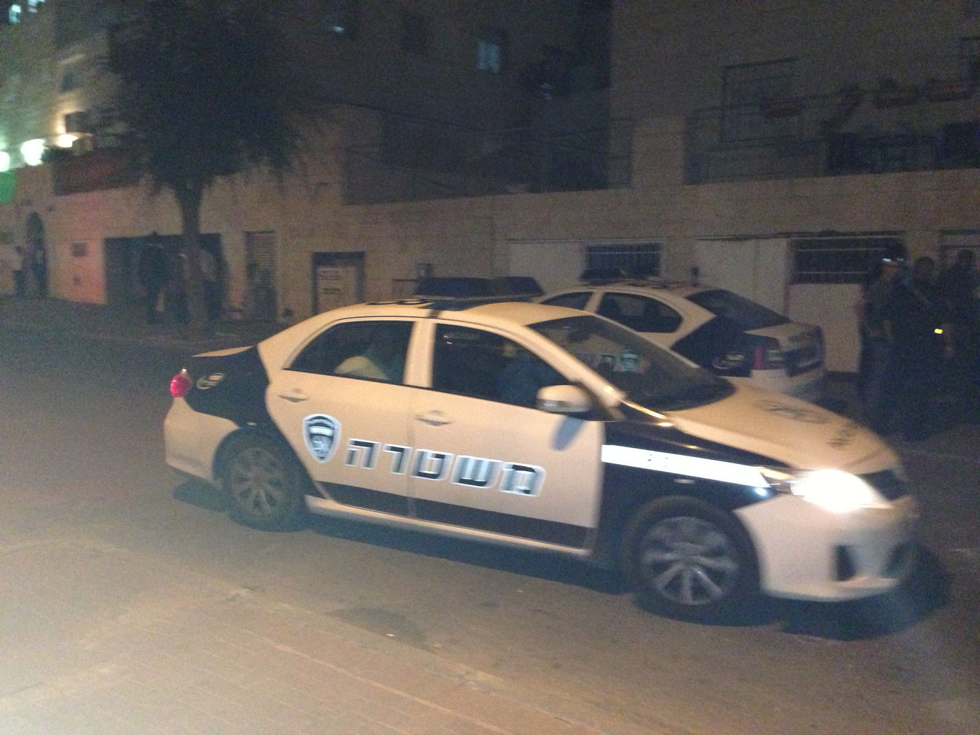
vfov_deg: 42.9
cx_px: 490
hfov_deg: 55.4
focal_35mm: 33
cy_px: 368
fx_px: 934
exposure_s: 1/16
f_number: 2.4
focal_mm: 4.13
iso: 800
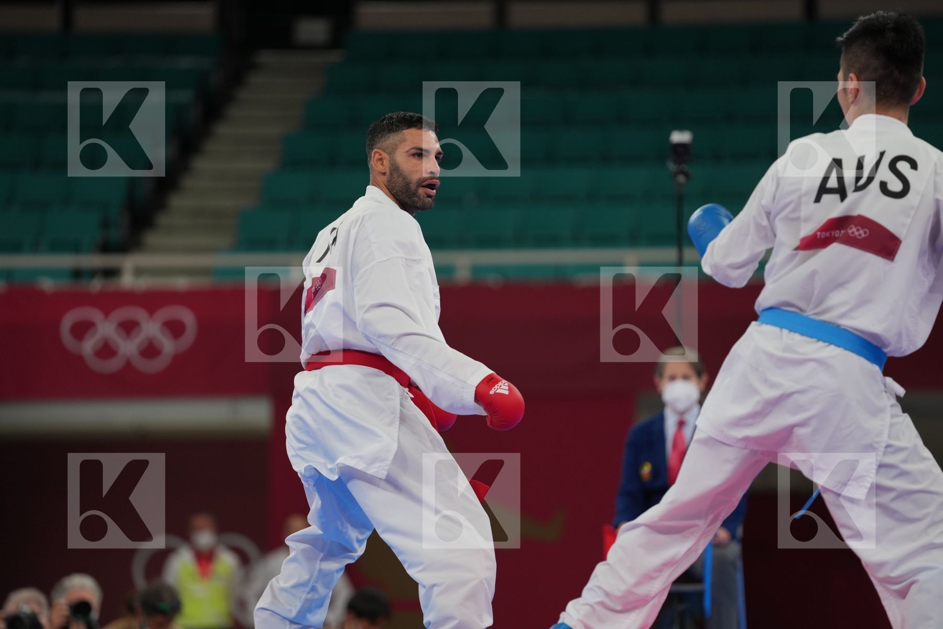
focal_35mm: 200
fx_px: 5238
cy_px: 314
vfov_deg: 6.9
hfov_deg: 10.3
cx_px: 472
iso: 500
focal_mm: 200
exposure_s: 1/1000
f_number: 2.8
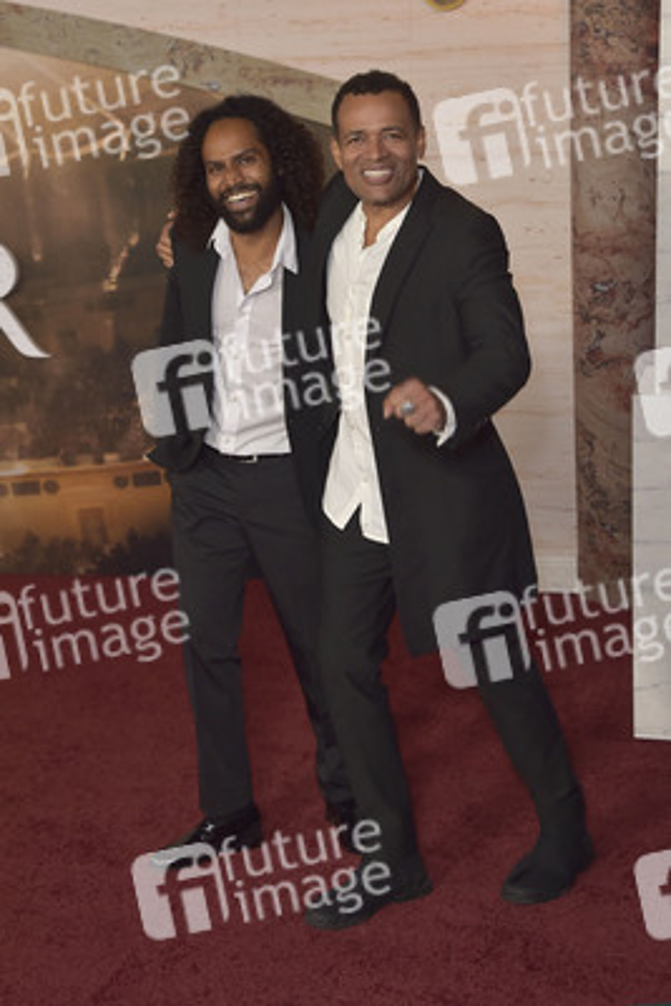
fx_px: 1452
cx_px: 336
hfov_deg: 26.0
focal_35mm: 52
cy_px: 503
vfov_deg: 38.2
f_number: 5.6
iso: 1000
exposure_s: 1/250
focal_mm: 52
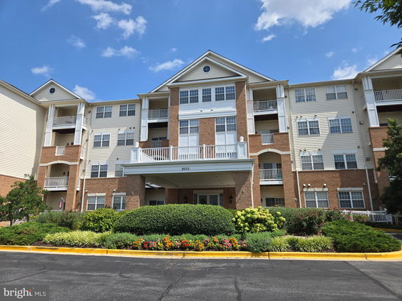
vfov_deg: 58.9
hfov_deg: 73.9
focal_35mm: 23
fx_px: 267
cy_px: 150
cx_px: 201
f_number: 1.8
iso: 25
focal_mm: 5.4
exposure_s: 1/1989
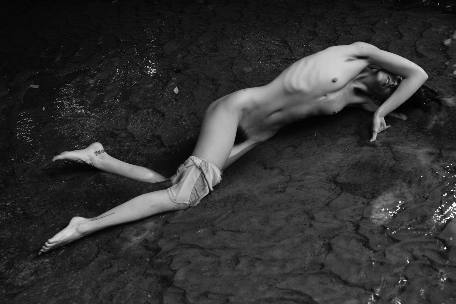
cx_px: 228
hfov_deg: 39.6
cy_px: 152
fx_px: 633
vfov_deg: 27.0
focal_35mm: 50
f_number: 4
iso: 200
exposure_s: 1/160
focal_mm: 50
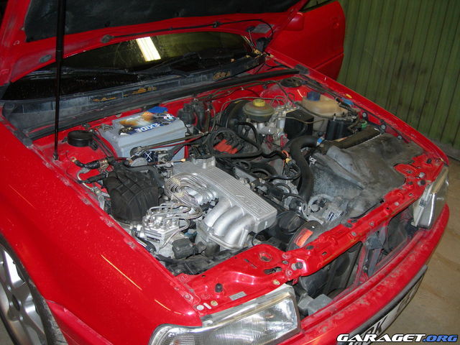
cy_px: 172
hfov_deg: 49.0
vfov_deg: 37.7
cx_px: 230
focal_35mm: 38
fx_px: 505
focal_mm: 7.8
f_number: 2.8
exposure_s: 1/60.1
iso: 124
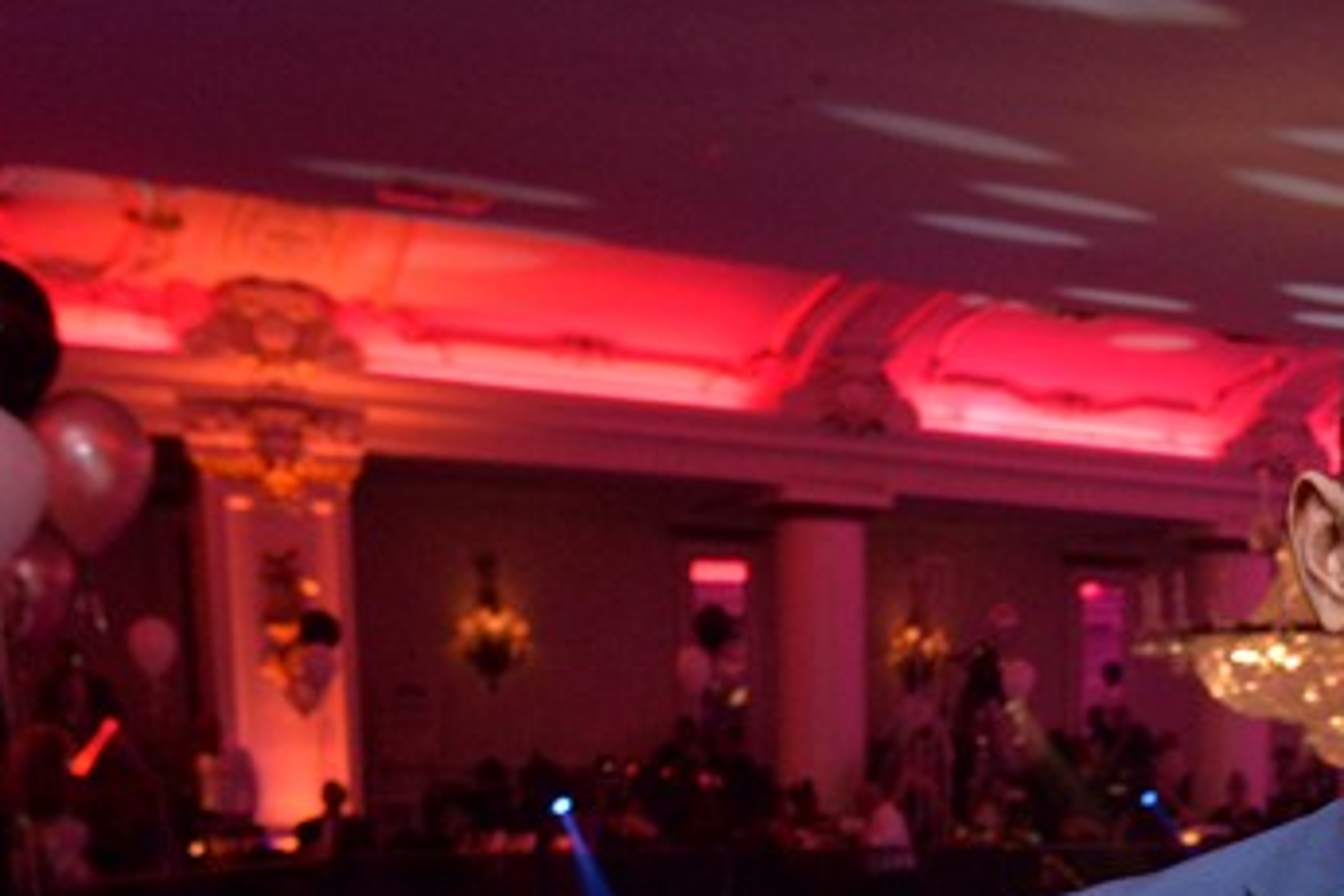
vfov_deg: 20.9
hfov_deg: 31.9
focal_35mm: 58
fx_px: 2165
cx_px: 1328
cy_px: 1217
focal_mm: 20
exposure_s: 1/60
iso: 2000
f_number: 4
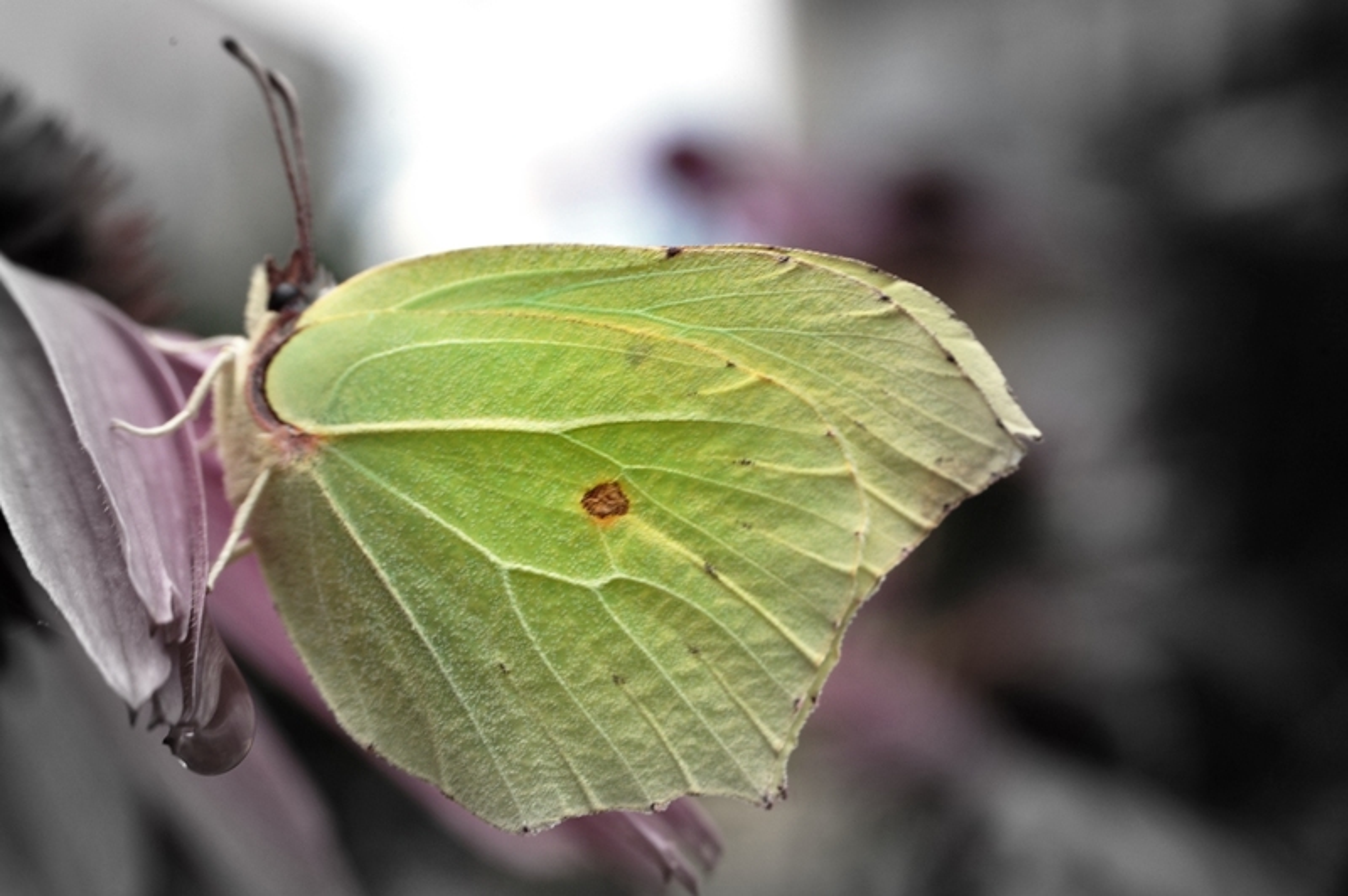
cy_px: 448
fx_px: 3087
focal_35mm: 82
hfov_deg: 24.6
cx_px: 674
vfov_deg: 16.5
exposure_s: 1/100
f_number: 8
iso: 200
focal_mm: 55
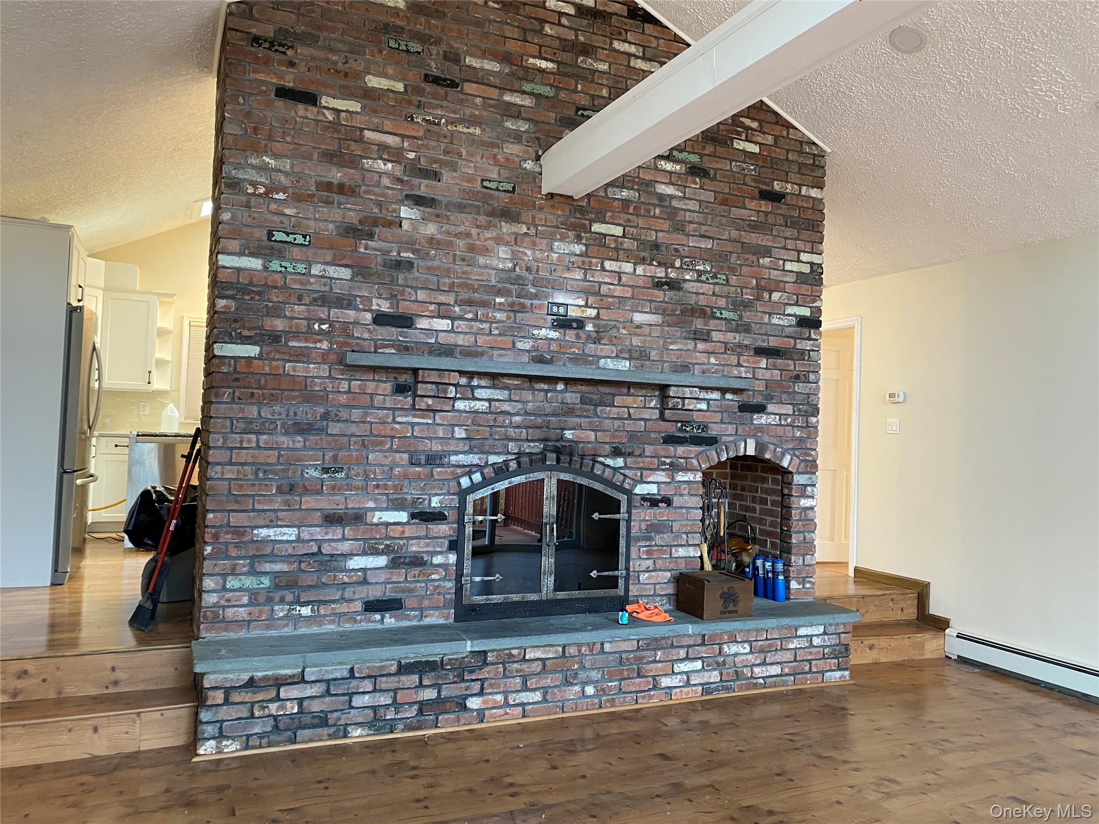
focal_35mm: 26
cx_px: 550
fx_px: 825
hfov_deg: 67.3
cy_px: 412
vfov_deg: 53.1
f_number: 1.8
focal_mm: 4.25
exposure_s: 1/60
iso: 200
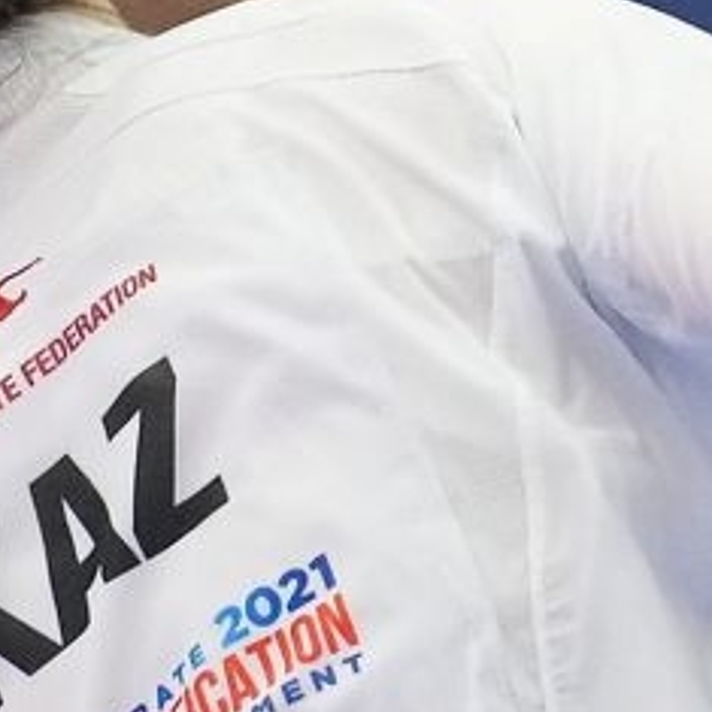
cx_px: 1382
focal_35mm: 1840
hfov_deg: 1.0
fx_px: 42818
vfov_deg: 1.0
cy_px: -685
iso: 4000
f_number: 2.8
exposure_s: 1/1000
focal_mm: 189
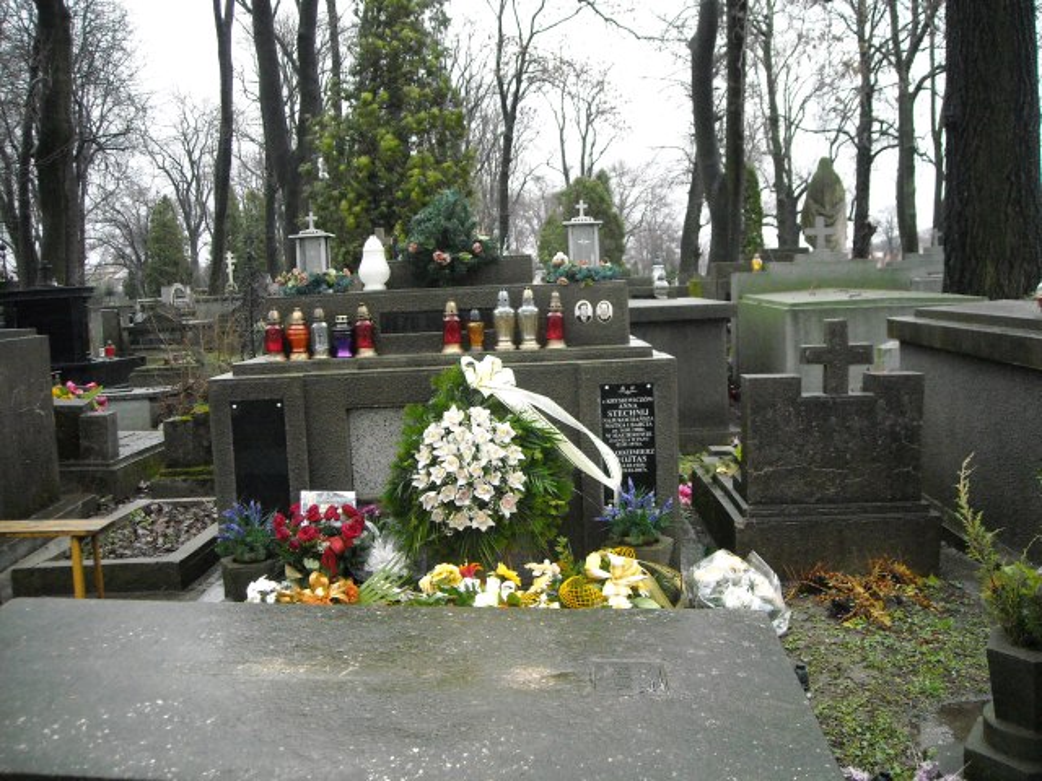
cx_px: 521
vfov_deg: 40.7
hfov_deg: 52.6
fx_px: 1054
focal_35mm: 35
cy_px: 390
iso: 541
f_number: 2.8
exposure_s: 1/201
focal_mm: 5.7
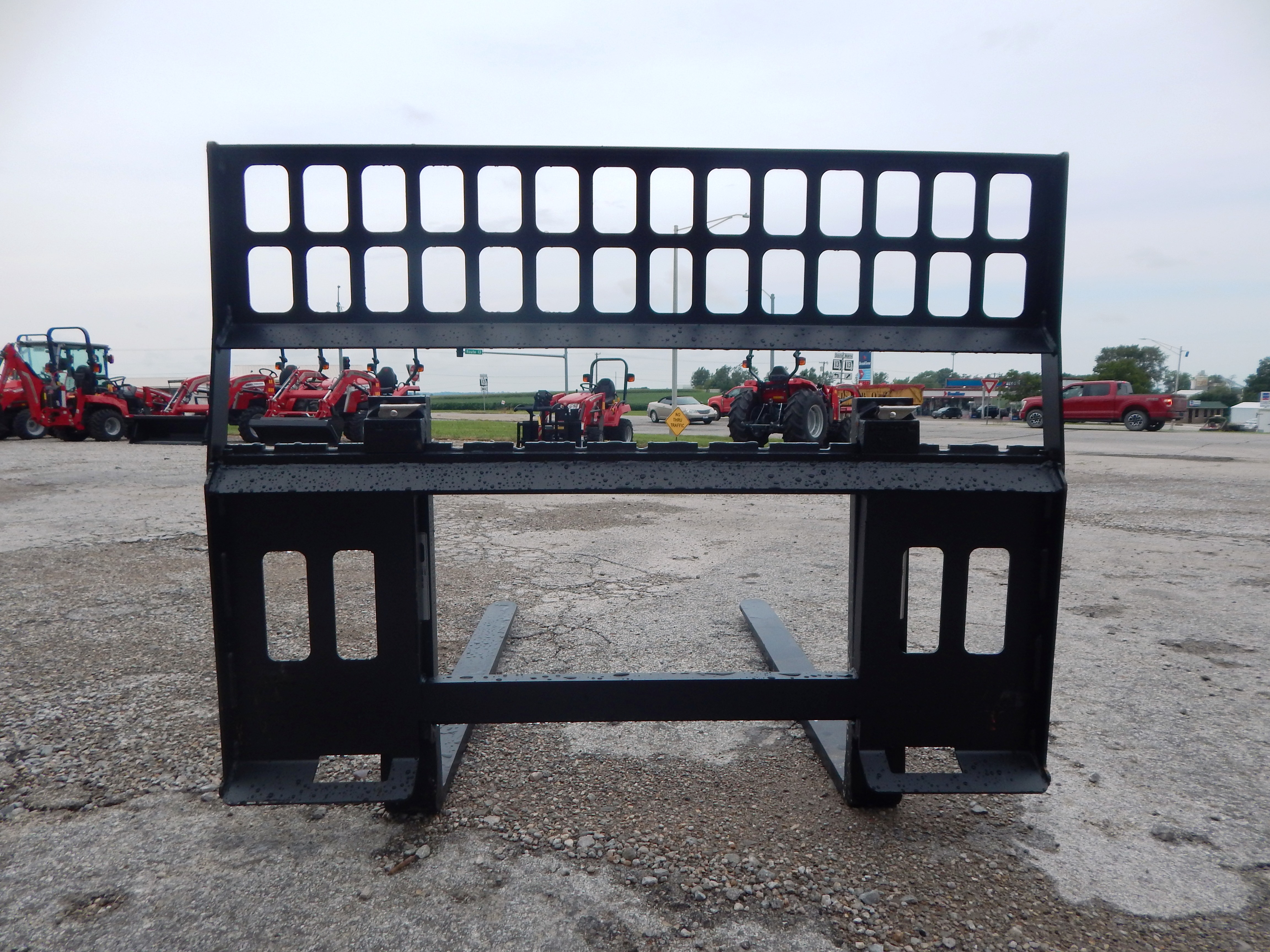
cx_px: 635
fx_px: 807
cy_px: 476
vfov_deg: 61.1
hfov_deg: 76.4
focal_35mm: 22
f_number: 6
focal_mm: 4
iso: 125
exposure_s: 1/400
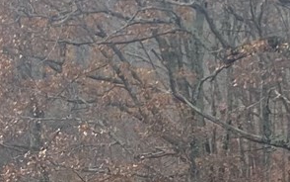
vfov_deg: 6.8
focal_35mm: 192
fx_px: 1518
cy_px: 218
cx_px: 140
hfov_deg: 10.9
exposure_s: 1/2066
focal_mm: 4.25
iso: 32
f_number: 1.8
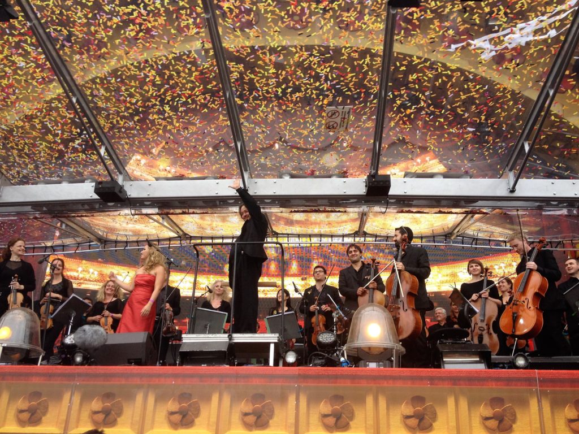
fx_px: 585
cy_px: 217
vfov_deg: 40.7
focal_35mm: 35
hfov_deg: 52.6
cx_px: 290
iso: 50
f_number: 2.4
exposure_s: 1/253
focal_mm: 4.28
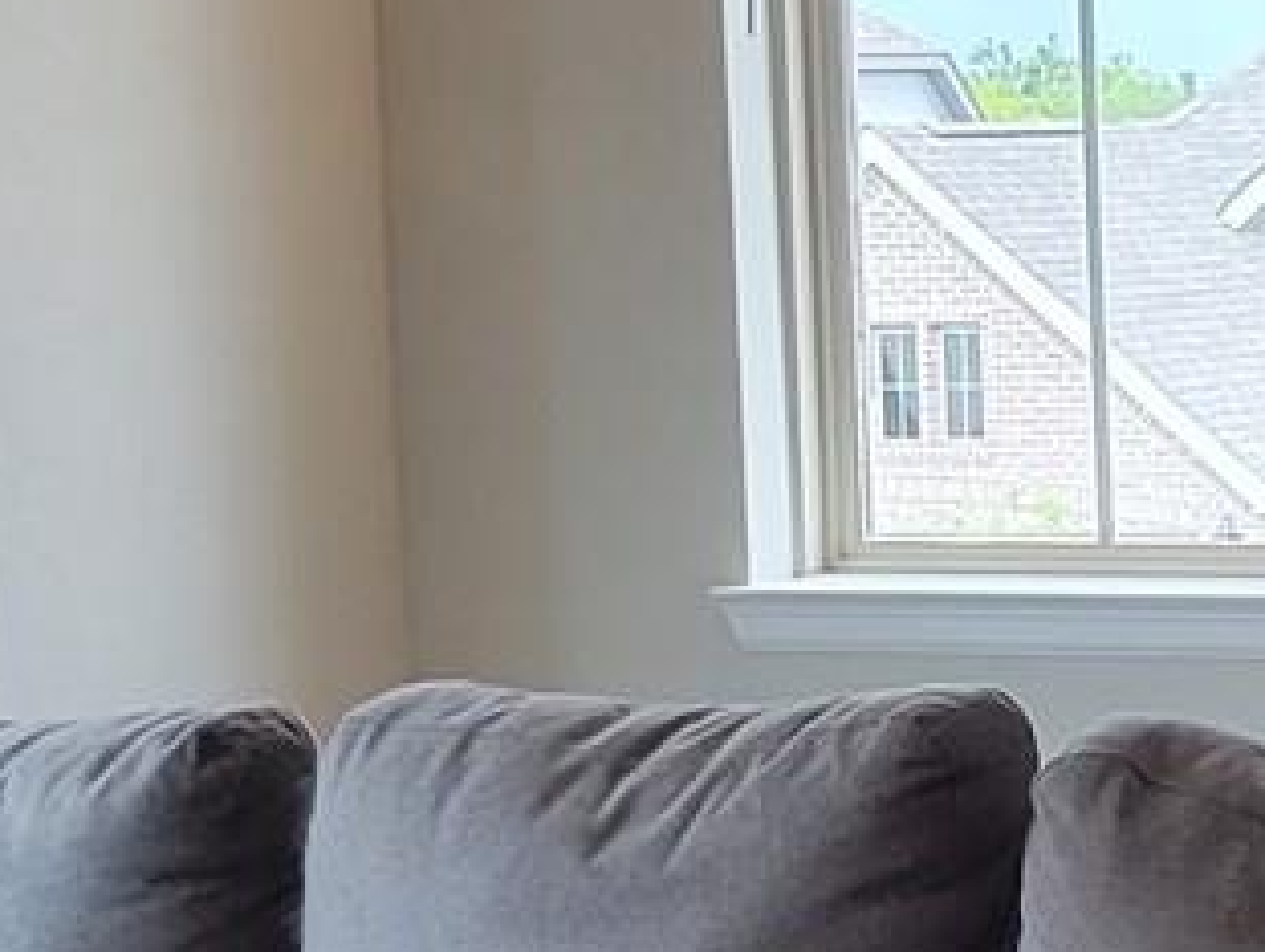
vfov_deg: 8.6
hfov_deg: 11.4
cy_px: 1107
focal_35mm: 171
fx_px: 6256
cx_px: 1216
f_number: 1.8
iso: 100
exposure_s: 1/120
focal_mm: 5.4
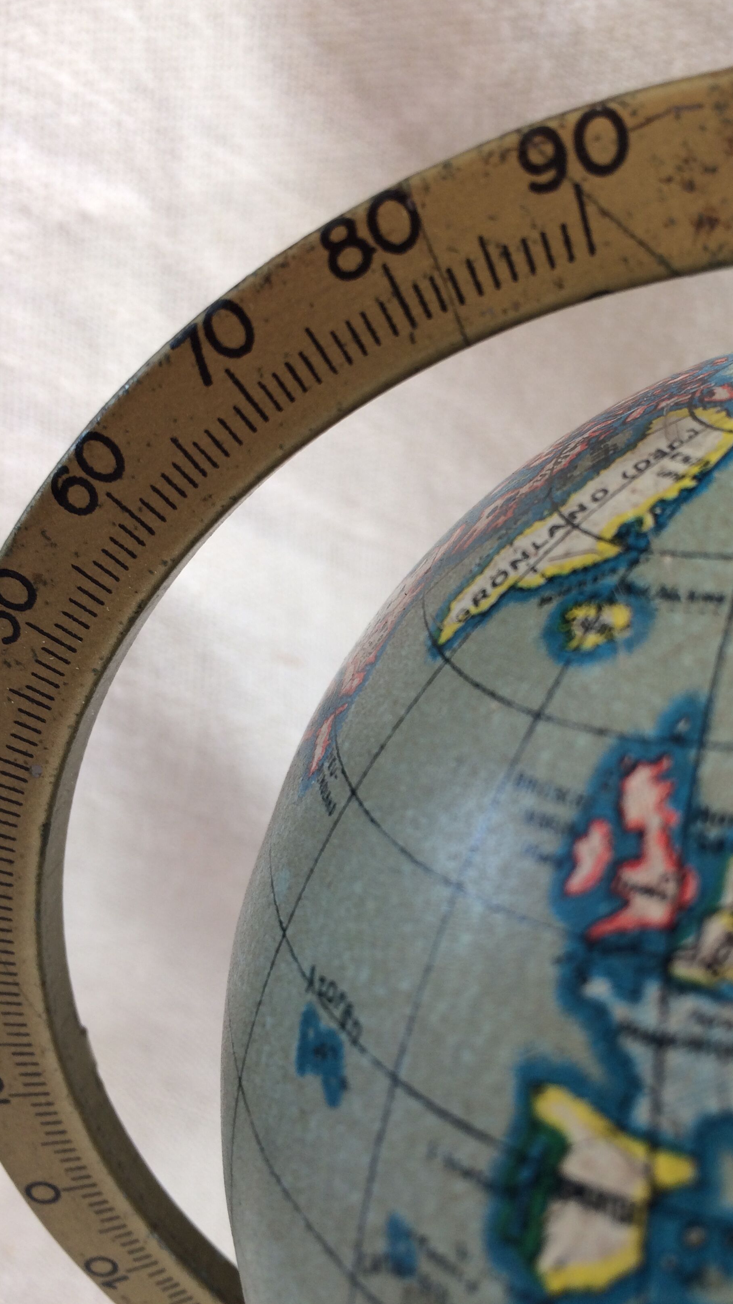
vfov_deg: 61.0
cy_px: 649
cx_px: 482
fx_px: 1106
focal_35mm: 32
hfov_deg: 36.3
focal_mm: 4.15
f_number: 2.2
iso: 32
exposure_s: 1/50
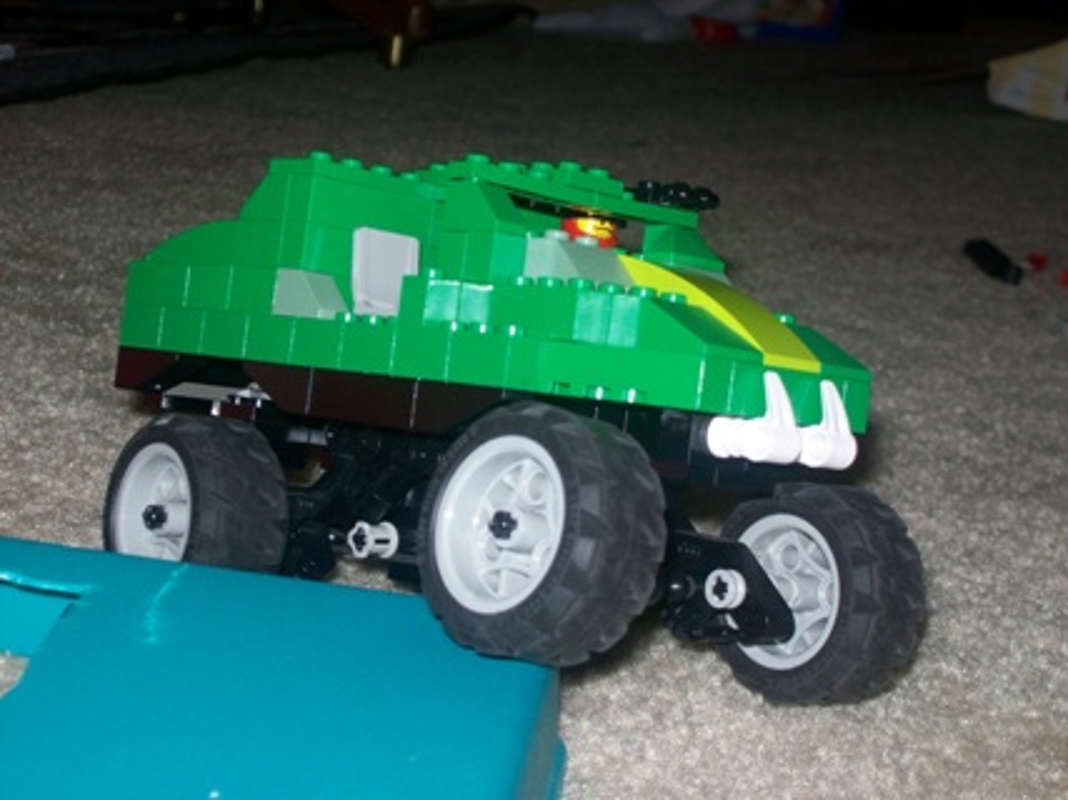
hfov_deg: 27.8
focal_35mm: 70
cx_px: 534
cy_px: 400
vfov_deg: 21.0
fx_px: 2159
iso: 80
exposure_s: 1/97.2
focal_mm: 11.6
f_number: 3.8
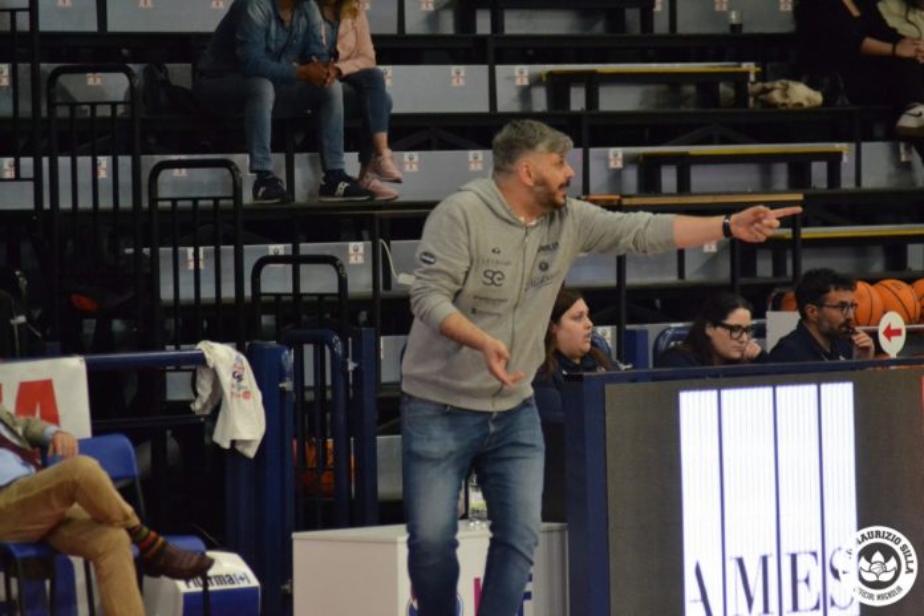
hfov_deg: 8.1
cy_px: 308
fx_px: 6544
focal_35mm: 255
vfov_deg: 5.4
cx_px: 462
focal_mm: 170
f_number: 4.5
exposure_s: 1/320
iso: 3200
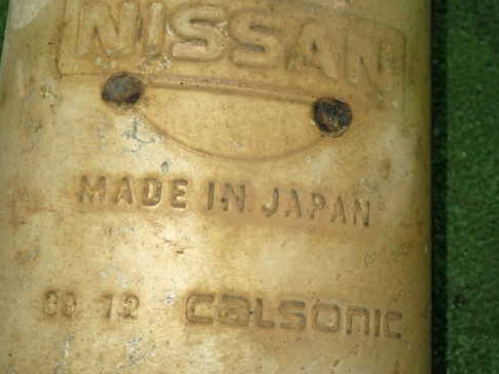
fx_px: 678
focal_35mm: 47
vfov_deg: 30.9
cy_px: 202
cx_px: 266
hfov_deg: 40.4
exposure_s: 1/40
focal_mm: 6.83
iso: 400
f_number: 2.7
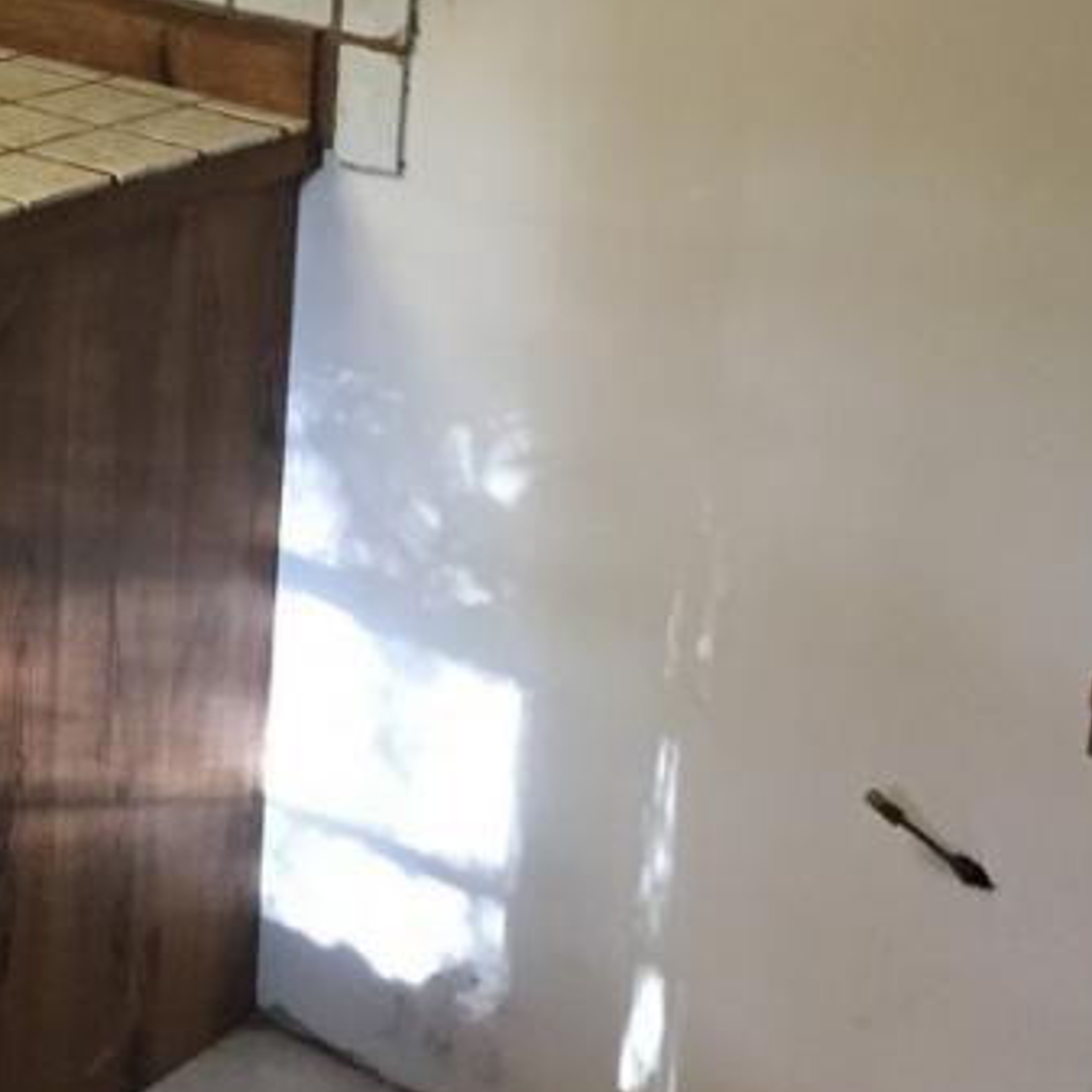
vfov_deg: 21.5
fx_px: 2784
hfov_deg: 21.1
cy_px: 45
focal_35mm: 78
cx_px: -113
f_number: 2.2
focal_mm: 4.15
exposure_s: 1/30
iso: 160
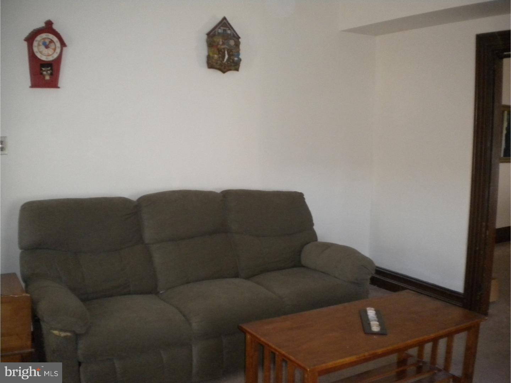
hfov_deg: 52.6
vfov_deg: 40.7
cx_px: 256
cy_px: 192
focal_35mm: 35
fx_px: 517
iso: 400
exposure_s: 1/30
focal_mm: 6.3
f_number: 3.1
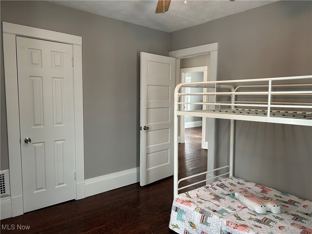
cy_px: 117
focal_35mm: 26
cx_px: 156
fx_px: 234
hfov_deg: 67.3
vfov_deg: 53.1
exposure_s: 1/60
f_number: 1.5
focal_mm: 5.7
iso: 125
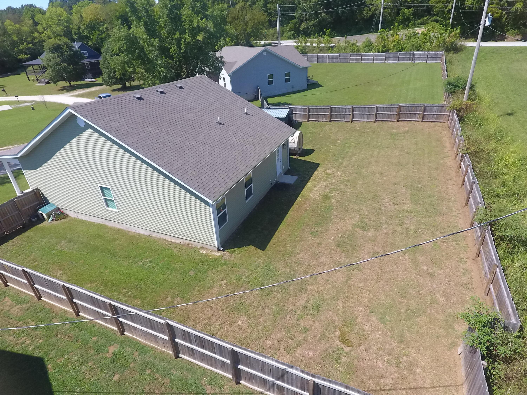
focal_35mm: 20
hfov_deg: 81.7
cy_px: 198
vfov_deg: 66.0
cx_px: 264
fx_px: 304
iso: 800
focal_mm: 3.61
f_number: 2.8
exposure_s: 1/4098
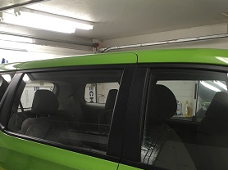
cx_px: 89
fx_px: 316
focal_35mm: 48
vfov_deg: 29.9
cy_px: 120
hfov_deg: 39.5
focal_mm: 4.15
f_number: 2.2
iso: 25
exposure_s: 1/30
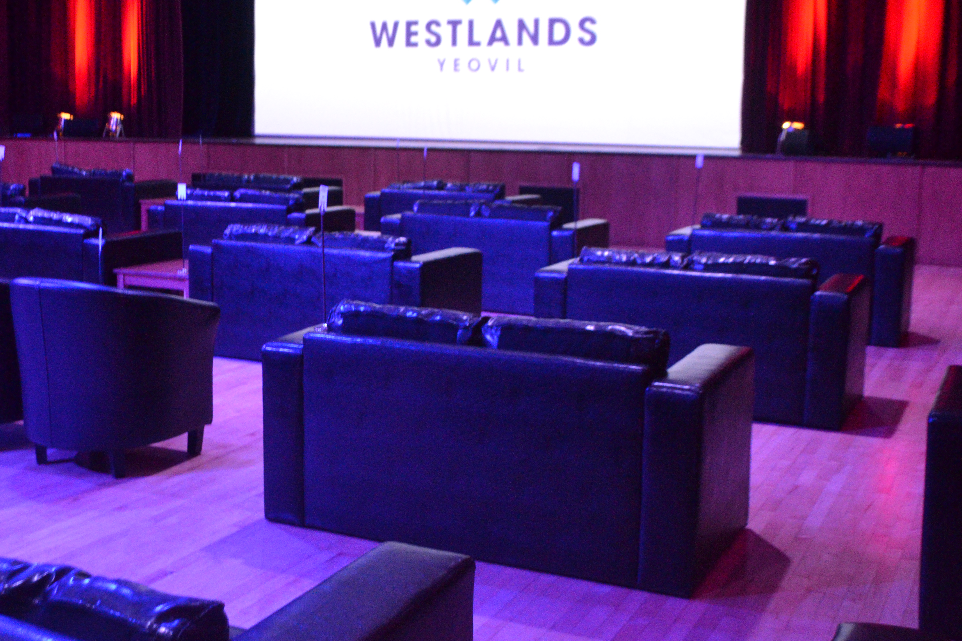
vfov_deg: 29.0
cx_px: 437
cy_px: 215
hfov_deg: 42.7
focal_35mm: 46
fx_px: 1229
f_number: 3.8
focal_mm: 20
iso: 3200
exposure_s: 1/10
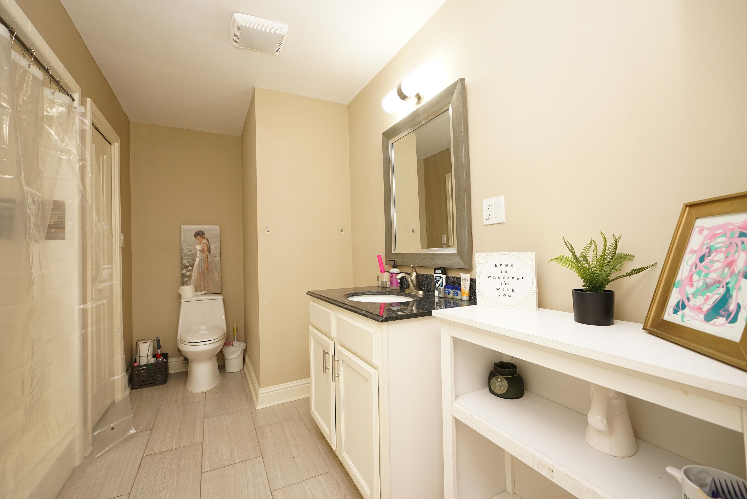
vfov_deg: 77.3
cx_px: 374
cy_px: 250
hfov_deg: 100.4
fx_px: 311
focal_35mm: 15
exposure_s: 1/60
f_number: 4
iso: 500
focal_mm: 10
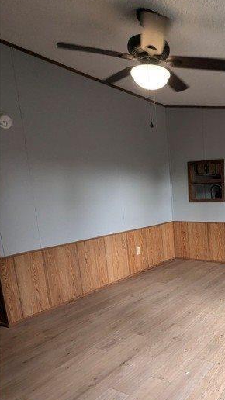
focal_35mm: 26
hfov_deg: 39.6
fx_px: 276
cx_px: 220
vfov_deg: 71.3
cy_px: 237
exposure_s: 1/120
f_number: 2.2
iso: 160
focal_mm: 2.35
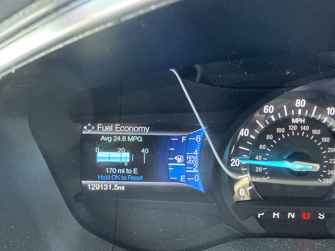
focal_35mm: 25
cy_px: 126
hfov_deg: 69.4
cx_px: 168
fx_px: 242
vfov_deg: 54.9
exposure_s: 1/60
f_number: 2.2
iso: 1000
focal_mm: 2.22
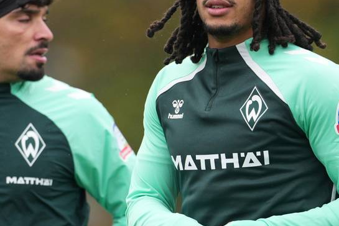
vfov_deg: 1.3
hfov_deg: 2.0
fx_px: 9949
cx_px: 219
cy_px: 147
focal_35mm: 1056
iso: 800
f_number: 2.8
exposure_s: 1/1600
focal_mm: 300
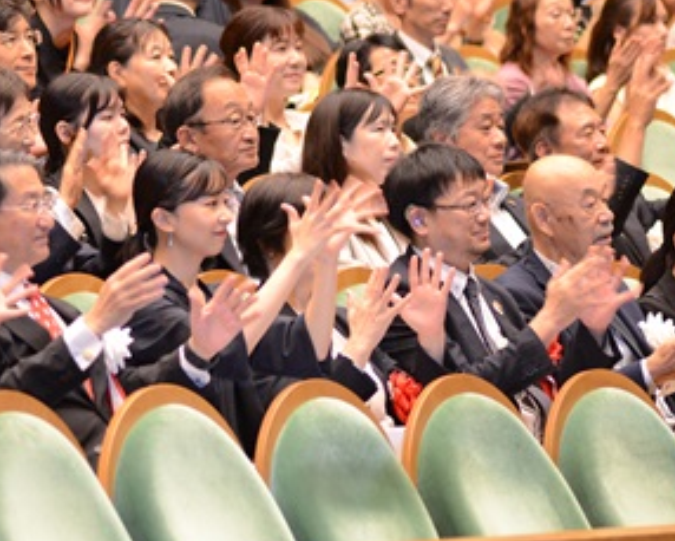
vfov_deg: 5.8
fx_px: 5289
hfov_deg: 7.3
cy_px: 241
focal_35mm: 265
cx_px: 224
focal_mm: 135
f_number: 4.2
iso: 1800
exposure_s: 1/30
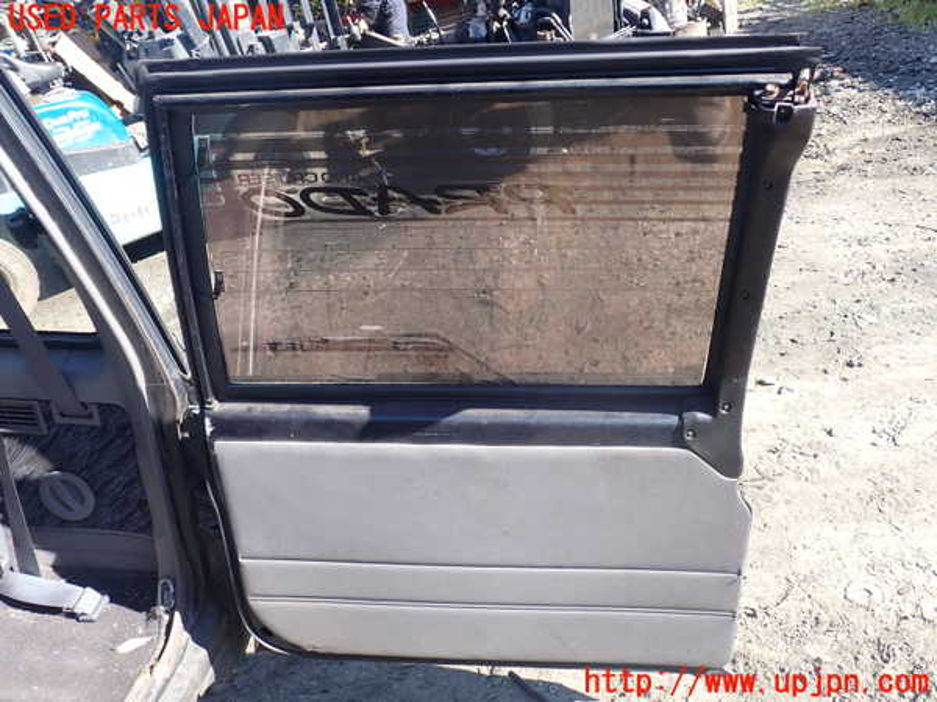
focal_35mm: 30
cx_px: 468
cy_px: 351
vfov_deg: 46.8
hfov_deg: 60.0
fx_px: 812
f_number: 3.2
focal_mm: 5.4
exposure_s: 1/200
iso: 100
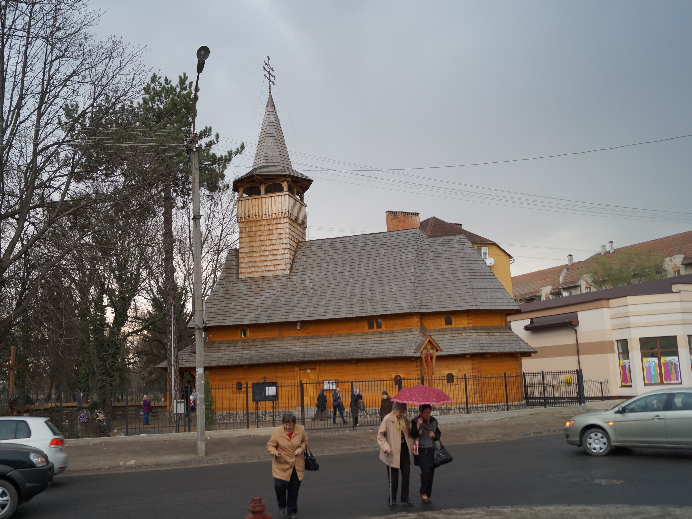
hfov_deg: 55.3
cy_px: 263
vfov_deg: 42.9
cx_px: 312
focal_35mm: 33
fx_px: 660
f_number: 4
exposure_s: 1/160
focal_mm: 20
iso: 500
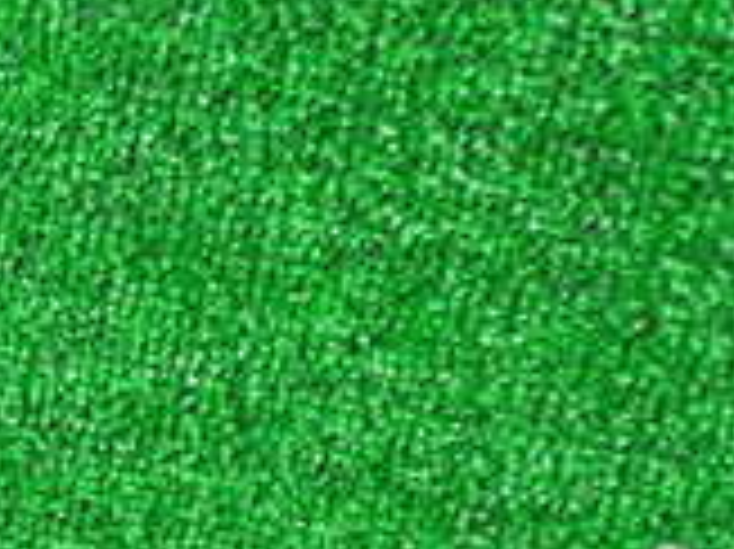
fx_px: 2500
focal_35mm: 118
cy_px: 886
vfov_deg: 11.8
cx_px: -500
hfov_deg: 15.0
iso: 200
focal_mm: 5.79
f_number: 2.4
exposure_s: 1/100
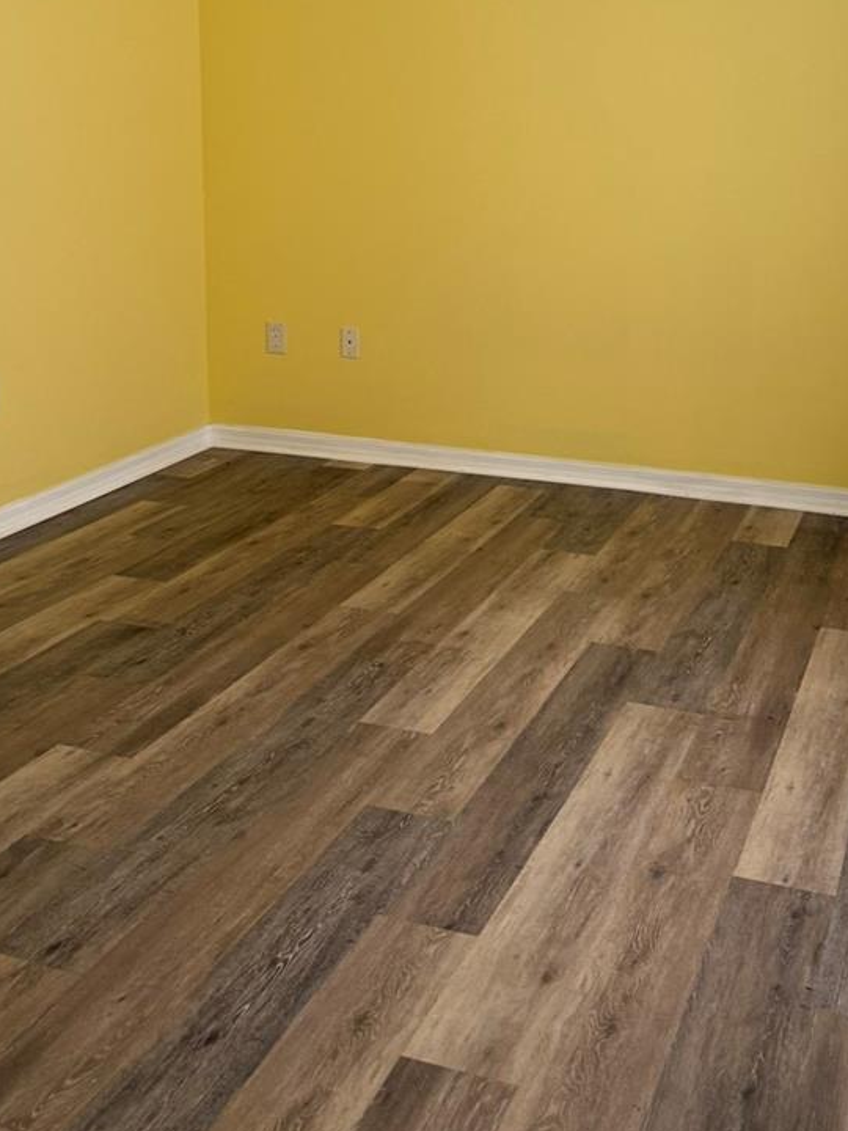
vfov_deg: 45.4
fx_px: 1307
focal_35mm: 40
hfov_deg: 35.6
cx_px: 567
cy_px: 298
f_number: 1.78
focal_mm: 6.76
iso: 200
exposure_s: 1/68
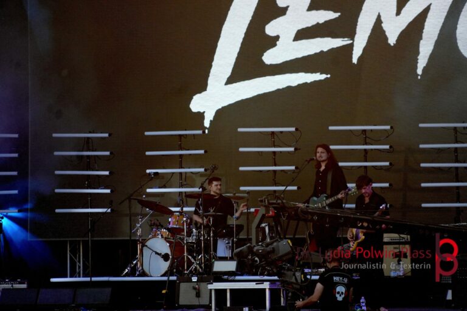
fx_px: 5837
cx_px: 234
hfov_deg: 4.6
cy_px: 156
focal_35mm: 450
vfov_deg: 3.1
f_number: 6.3
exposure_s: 1/500
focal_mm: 300
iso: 1000
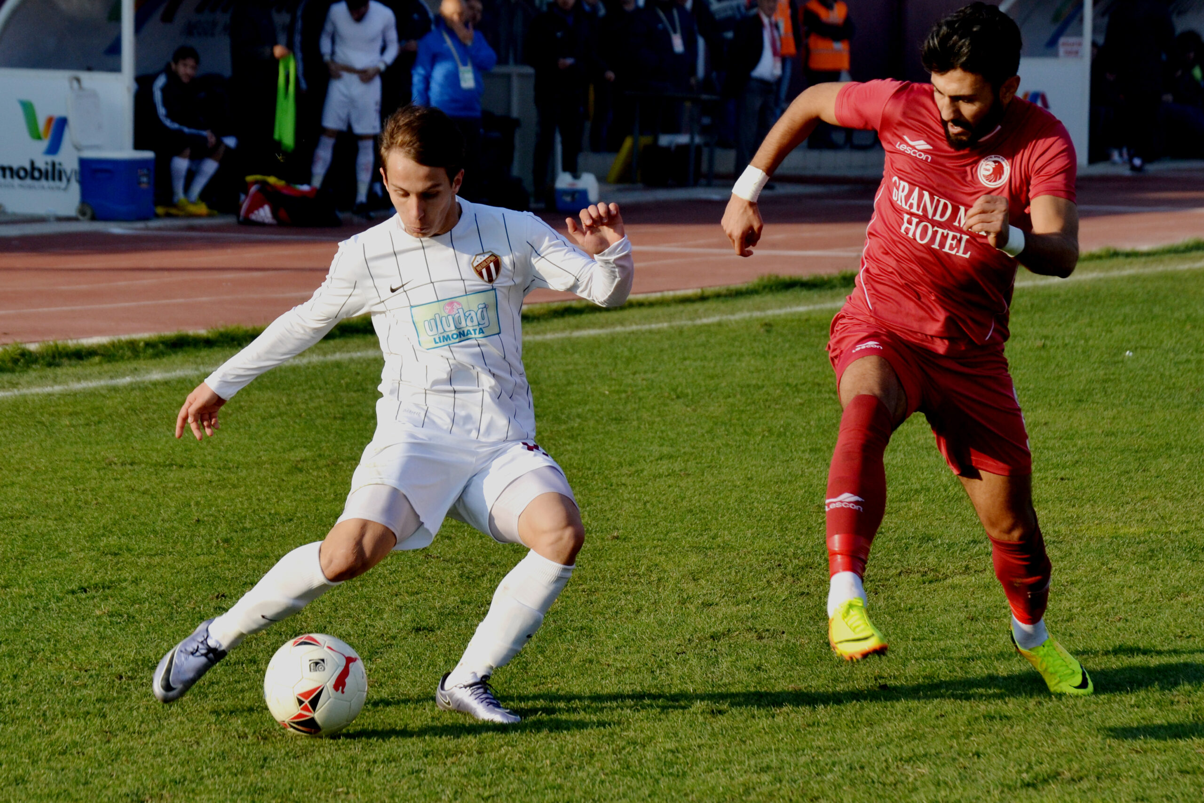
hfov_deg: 13.7
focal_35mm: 150
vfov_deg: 9.1
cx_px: 602
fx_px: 5017
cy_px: 402
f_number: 5.6
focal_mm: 100
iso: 400
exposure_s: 1/1250
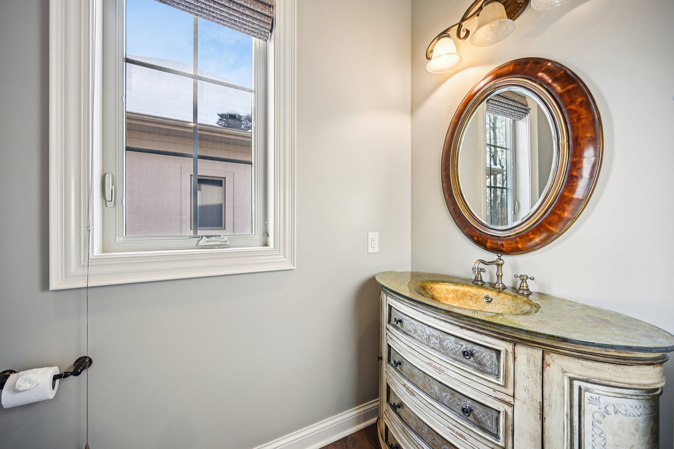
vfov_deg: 81.1
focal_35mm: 14
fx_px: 262
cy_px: 224
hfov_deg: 104.3
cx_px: 337
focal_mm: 14
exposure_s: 1/60
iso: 400
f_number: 4
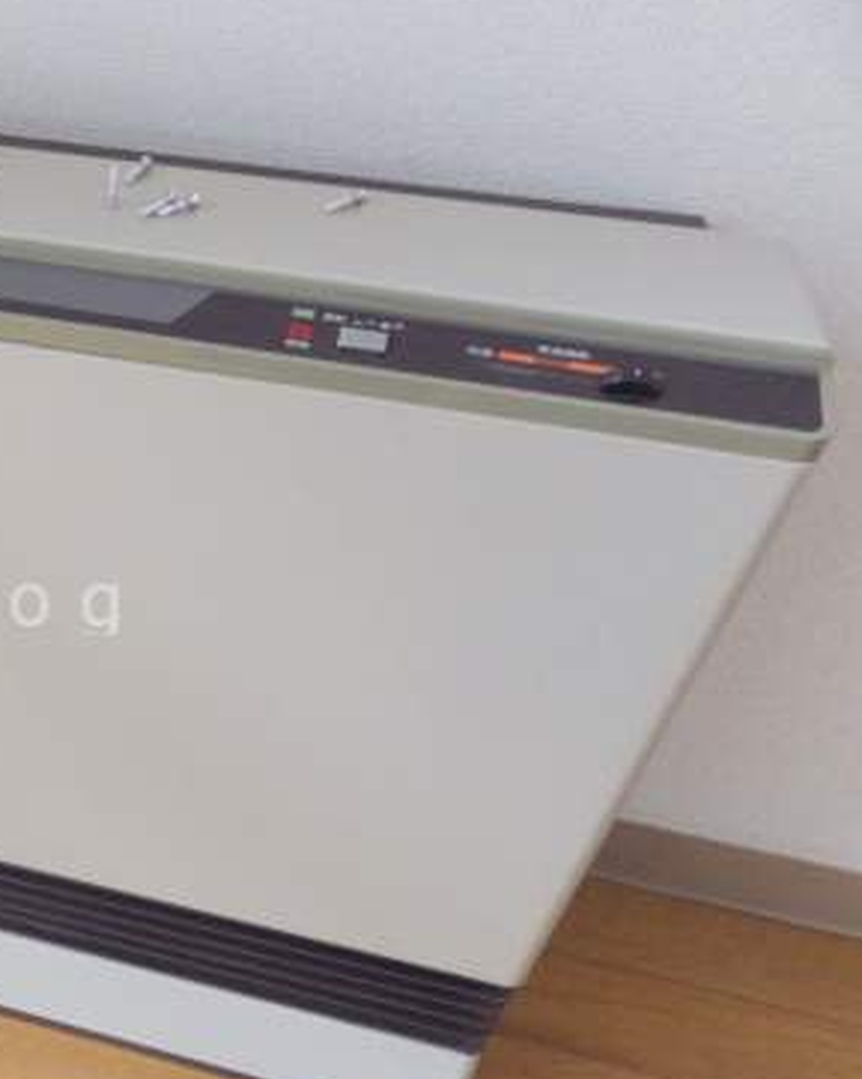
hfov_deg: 34.3
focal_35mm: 38
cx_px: -69
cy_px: 599
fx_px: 1213
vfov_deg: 47.9
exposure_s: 1/45
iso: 320
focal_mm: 4
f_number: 3.1
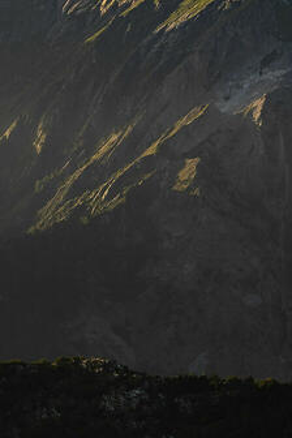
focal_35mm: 268
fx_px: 3260
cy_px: 266
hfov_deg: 5.1
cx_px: 63
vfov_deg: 7.7
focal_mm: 150
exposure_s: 1/160
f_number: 10
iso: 100
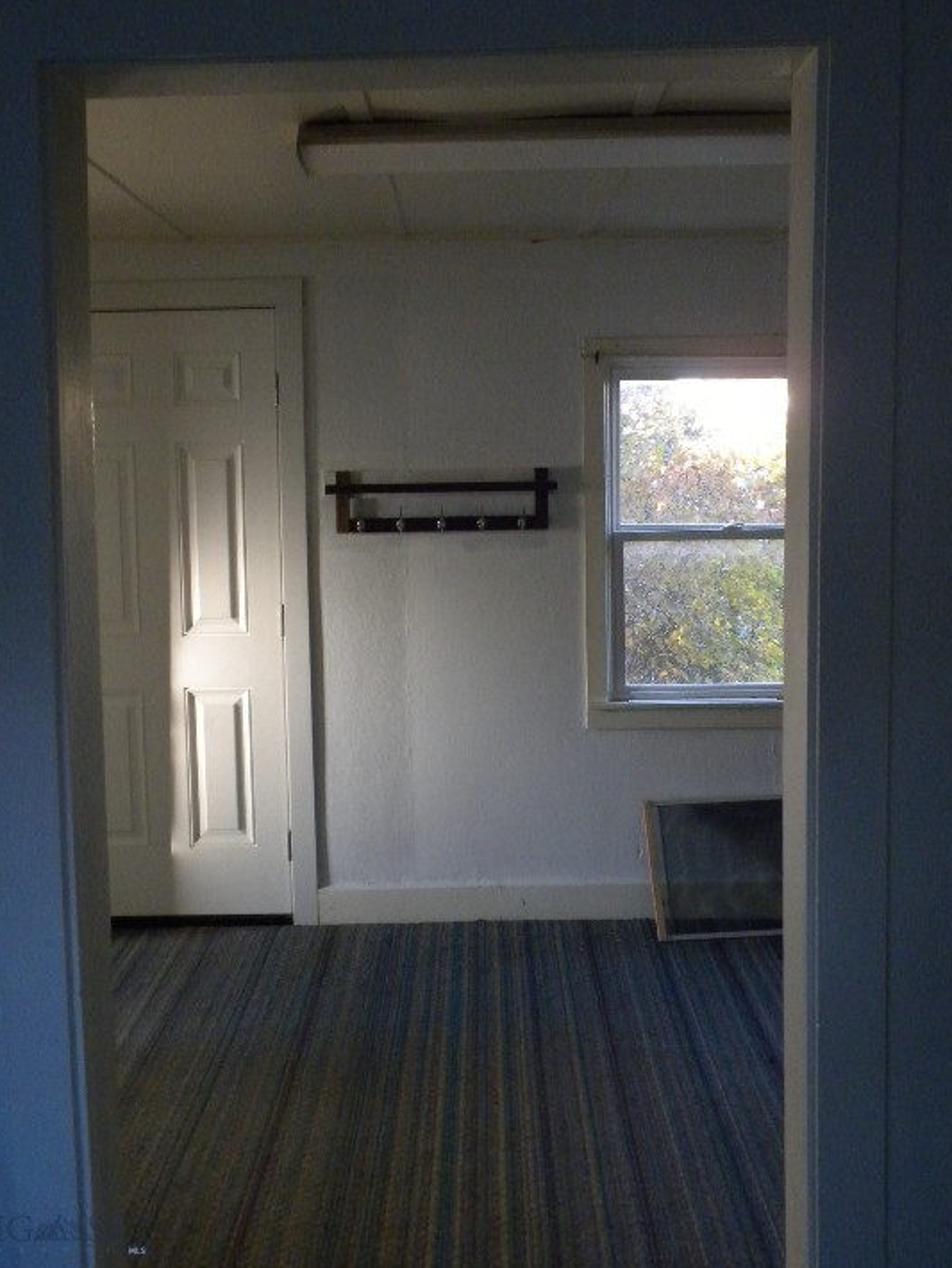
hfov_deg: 36.0
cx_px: 475
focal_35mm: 40
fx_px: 1466
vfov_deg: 46.7
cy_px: 586
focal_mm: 6.6
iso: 400
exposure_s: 1/66.6
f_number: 3.5
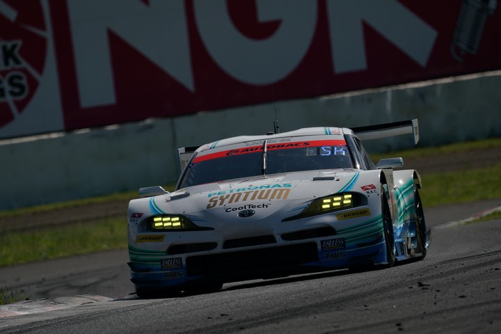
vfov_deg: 2.3
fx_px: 8349
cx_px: 250
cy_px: 167
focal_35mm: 600
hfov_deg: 3.4
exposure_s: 1/1600
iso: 200
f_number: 9
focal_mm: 600
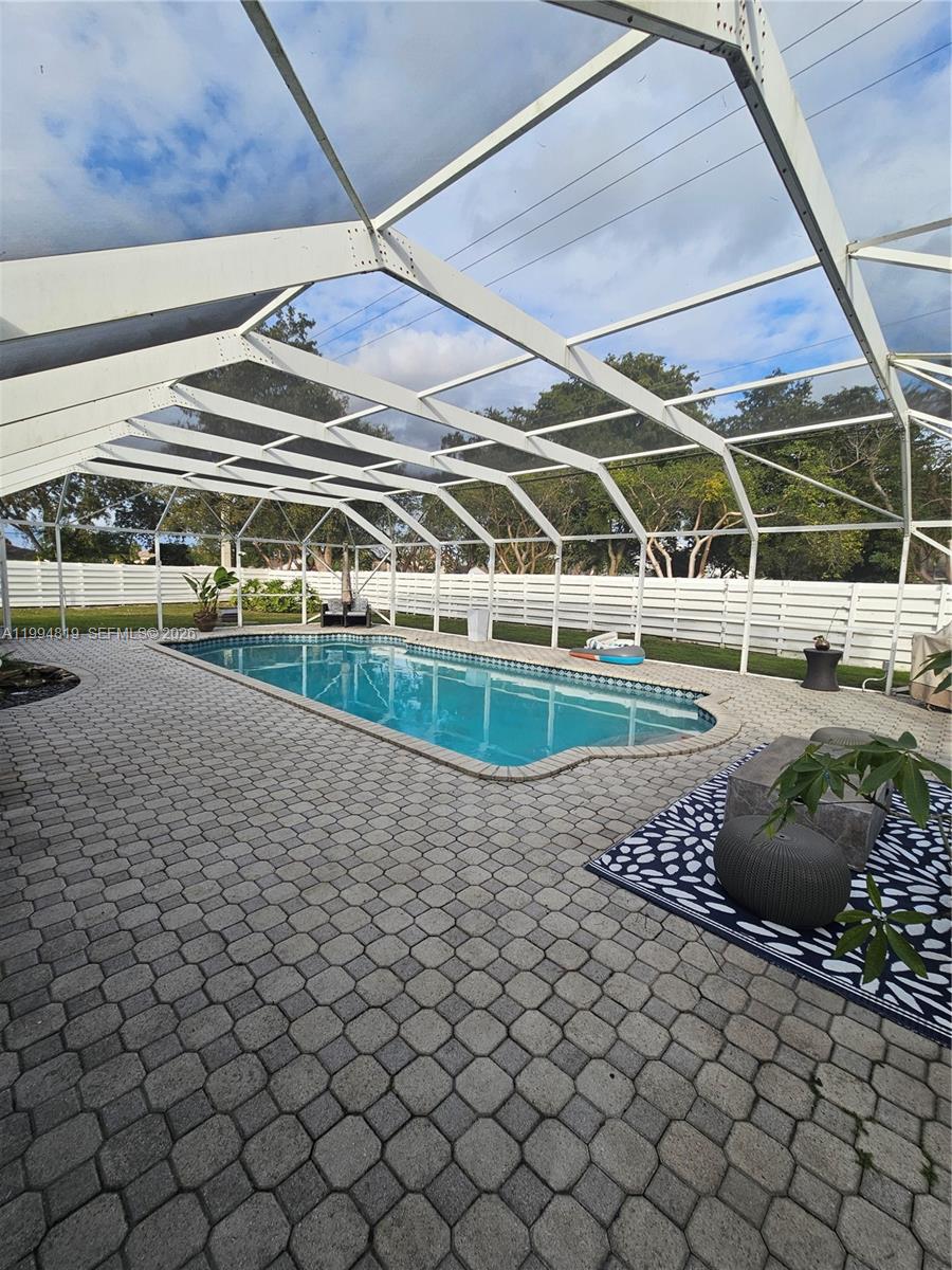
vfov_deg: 106.2
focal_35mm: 13
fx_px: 477
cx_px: 476
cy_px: 635
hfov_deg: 89.9
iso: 50
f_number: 2.2
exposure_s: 1/614
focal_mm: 2.2
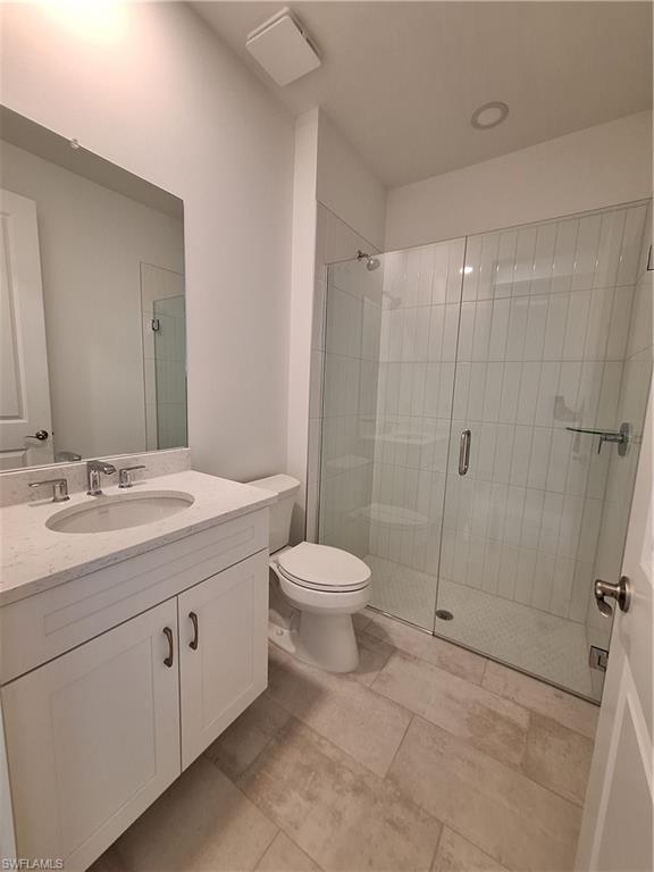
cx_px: 327
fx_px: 327
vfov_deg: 106.2
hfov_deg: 89.9
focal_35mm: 13
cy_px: 436
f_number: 2.2
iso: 125
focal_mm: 1.74
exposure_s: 1/40
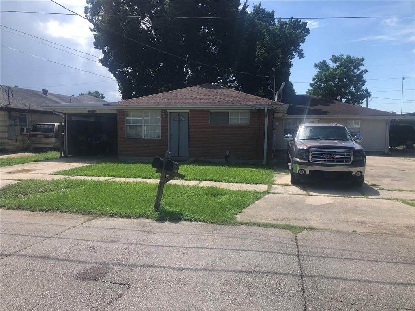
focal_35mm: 28
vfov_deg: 49.7
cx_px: 208
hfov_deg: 63.4
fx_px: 336
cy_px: 156
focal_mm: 3.99
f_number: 1.8
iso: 20
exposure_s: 1/1675
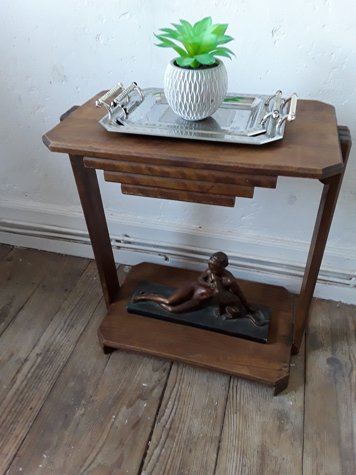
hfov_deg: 51.4
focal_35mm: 27
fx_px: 370
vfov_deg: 65.3
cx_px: 178
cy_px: 238
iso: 160
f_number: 1.9
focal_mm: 2.91
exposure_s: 1/33
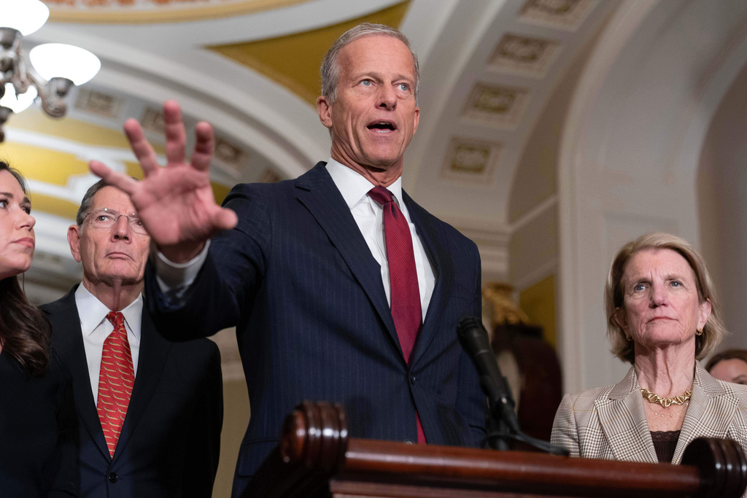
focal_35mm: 54
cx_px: 374
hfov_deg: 36.9
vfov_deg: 25.1
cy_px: 249
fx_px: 1121
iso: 2500
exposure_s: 1/200
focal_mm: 54
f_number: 2.8
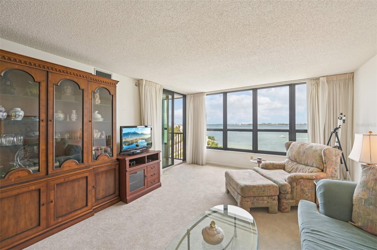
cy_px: 125
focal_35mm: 14
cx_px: 188
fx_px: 146
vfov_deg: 81.1
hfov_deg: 104.3
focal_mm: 14
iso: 400
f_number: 8
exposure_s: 1/250
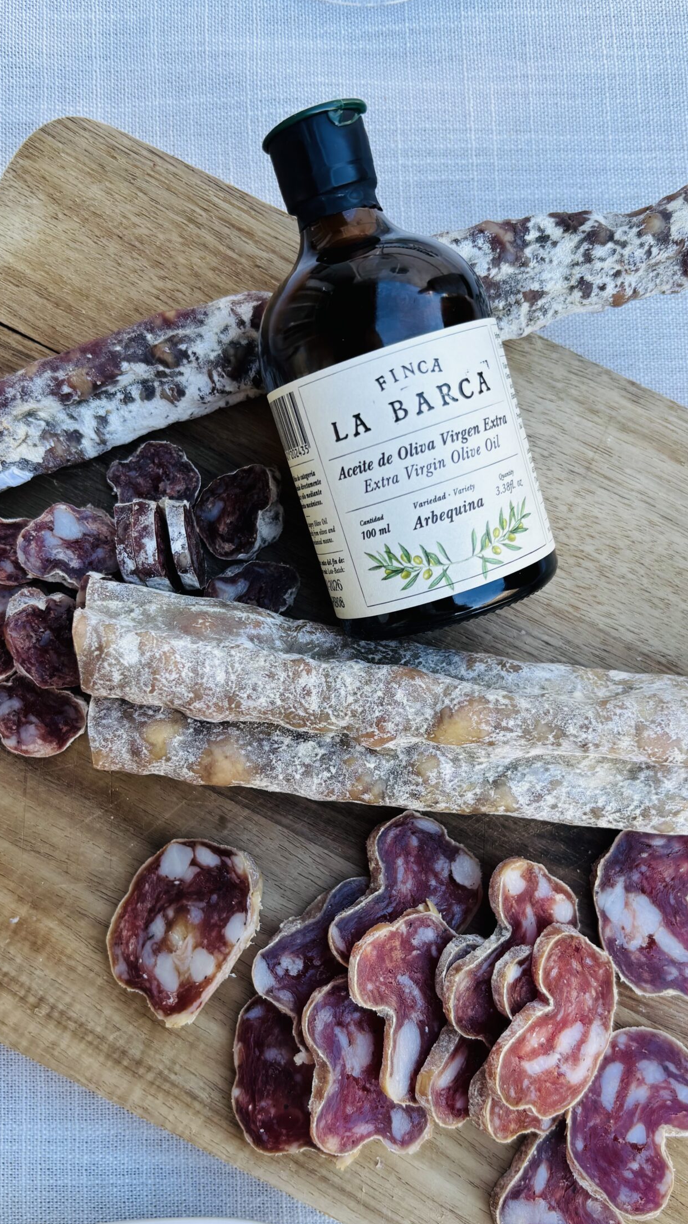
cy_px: 711
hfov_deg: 35.6
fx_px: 1070
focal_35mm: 33
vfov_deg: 59.2
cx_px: 368
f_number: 1.6
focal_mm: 5.96
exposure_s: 1/161
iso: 40
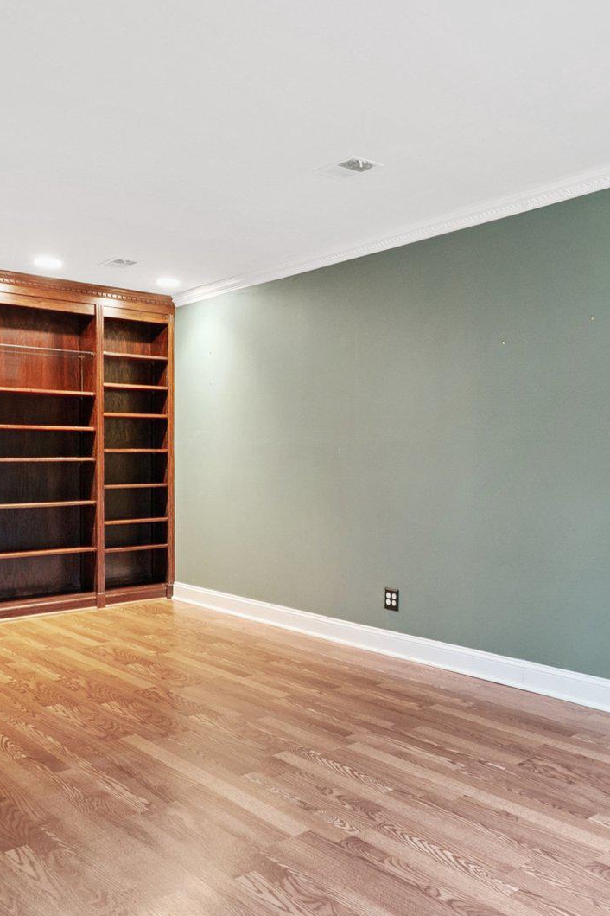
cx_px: 437
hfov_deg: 43.9
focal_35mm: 29
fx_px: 737
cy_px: 491
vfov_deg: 63.6
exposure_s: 1/3.33
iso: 400
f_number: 5.6
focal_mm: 10
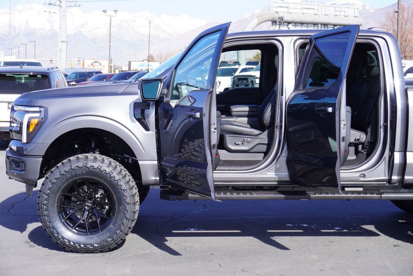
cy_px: 138
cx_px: 206
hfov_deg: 32.6
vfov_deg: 22.1
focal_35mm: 62
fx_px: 706
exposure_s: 1/100
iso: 100
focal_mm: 41
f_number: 8
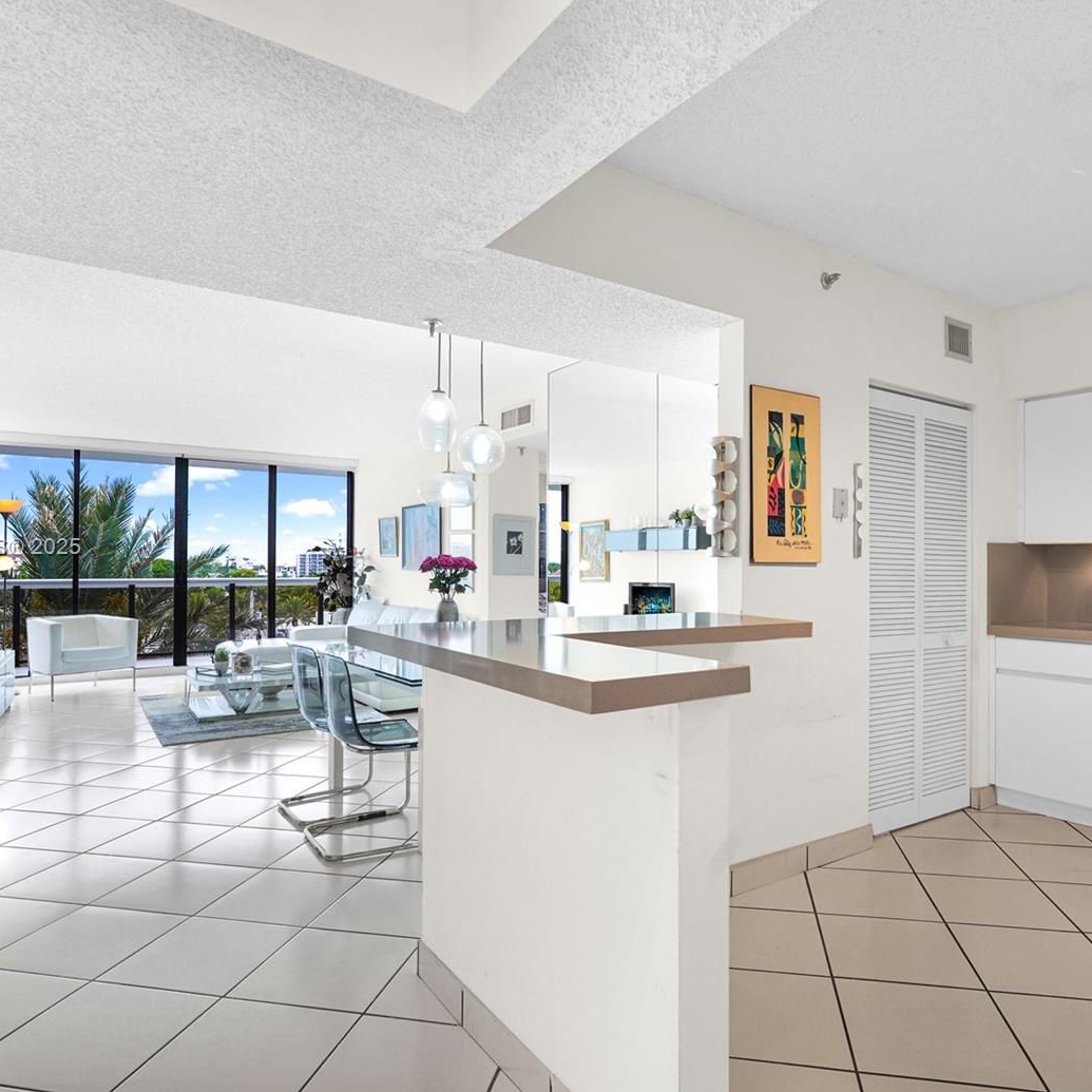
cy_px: 549
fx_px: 749
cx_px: 588
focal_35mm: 21
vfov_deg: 72.1
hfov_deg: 72.0
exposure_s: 1/5
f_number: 8
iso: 200
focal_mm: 16
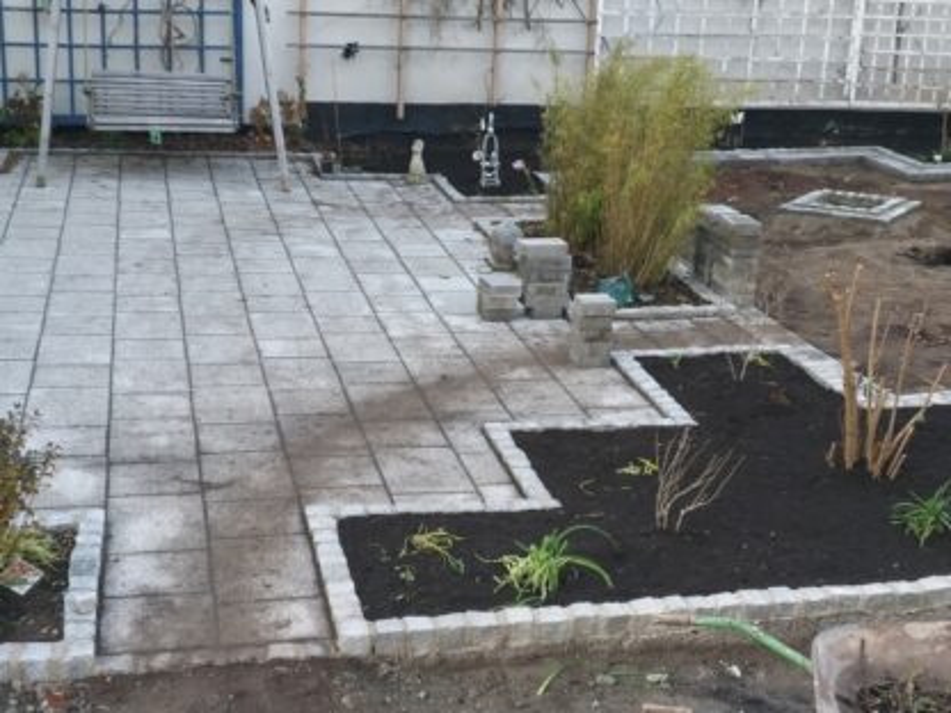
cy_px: 356
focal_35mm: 52
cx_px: 476
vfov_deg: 28.0
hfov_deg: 36.8
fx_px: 1429
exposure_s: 1/100
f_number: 2.4
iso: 80
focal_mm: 5.54
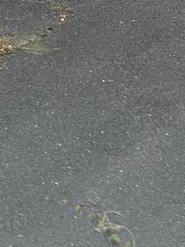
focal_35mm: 83
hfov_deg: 16.8
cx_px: -51
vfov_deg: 19.1
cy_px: -171
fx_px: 592
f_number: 1.78
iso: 80
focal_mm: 6.76
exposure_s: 1/1026
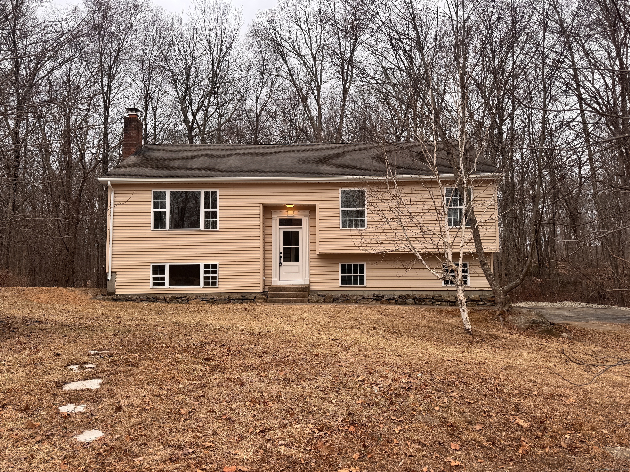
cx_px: 315
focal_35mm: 24
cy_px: 236
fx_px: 437
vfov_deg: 56.8
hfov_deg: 71.6
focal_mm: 6.76
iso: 80
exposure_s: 1/693
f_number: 1.78
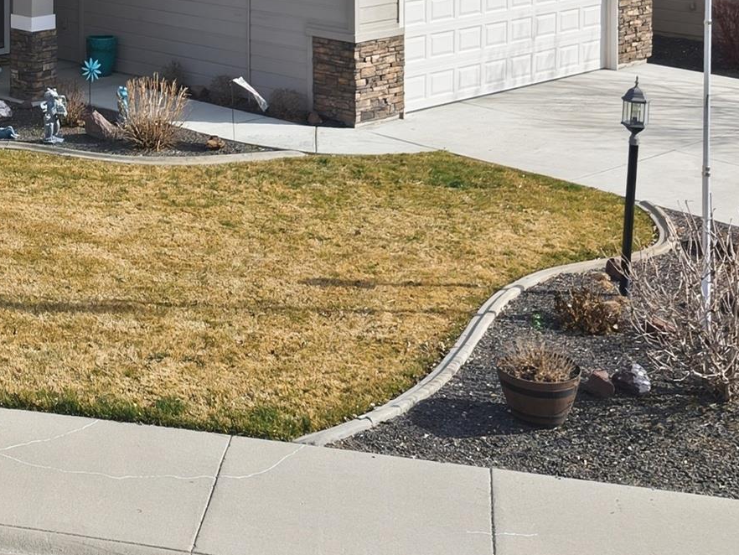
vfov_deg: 21.1
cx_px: 19
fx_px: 1452
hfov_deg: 27.1
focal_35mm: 68
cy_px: 39
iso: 170
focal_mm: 8.7
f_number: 1.8
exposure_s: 1/4000
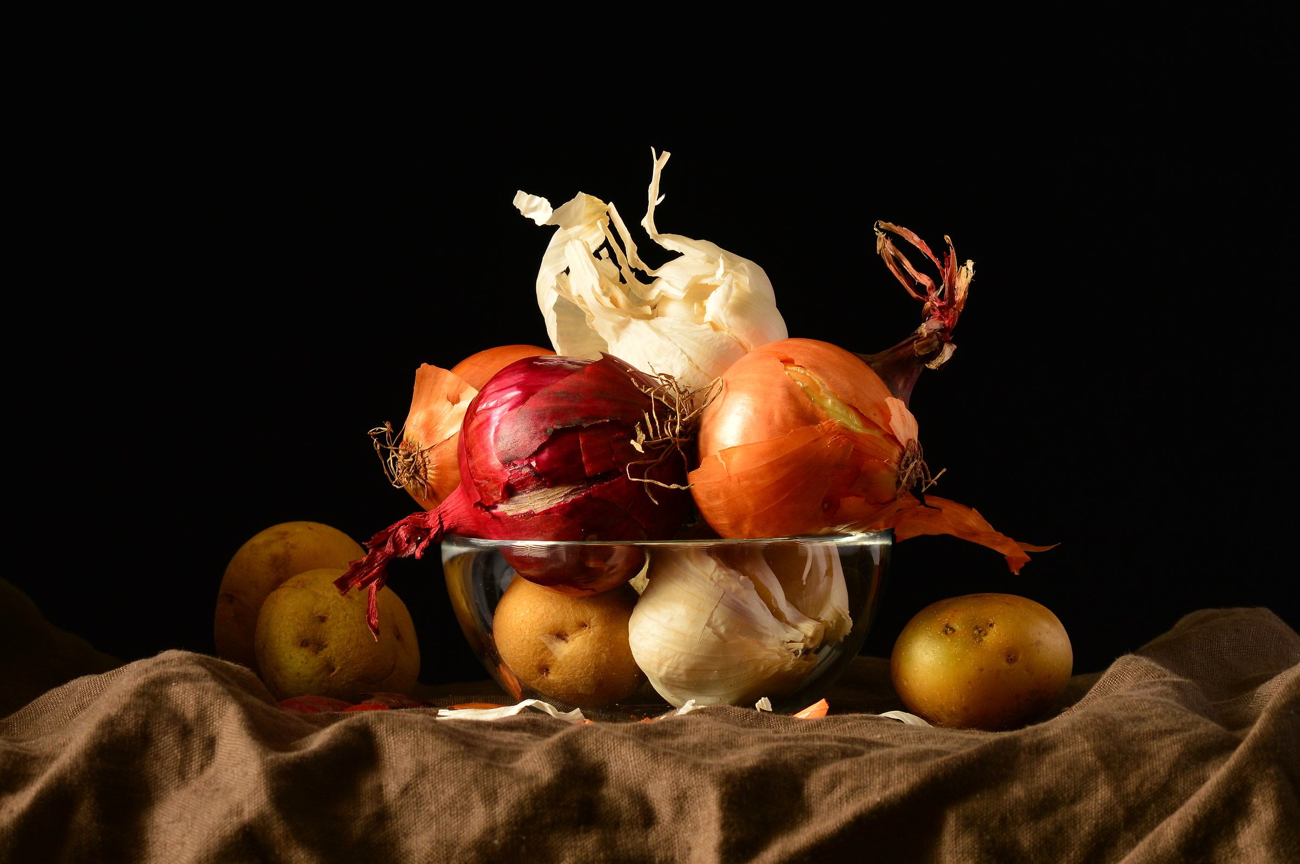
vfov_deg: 10.7
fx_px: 4599
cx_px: 650
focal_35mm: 128
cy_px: 432
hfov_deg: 16.1
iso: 100
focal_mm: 85
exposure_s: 6
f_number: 16
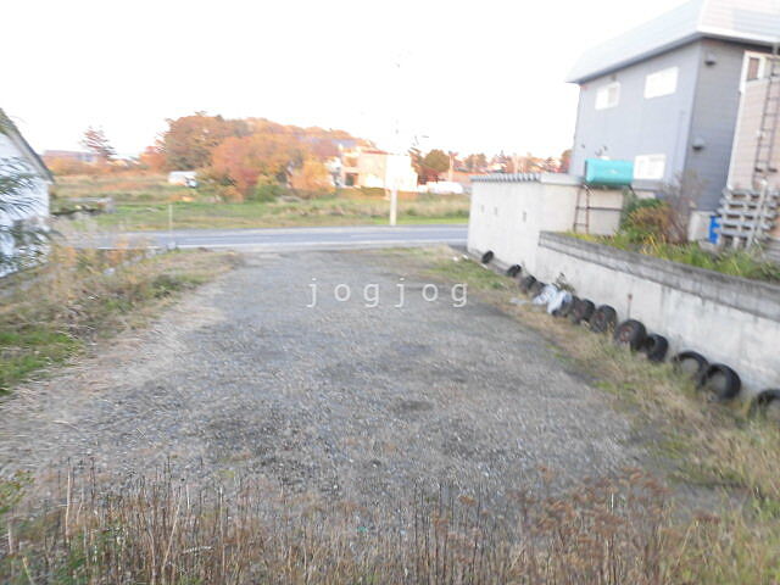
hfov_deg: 71.6
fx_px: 541
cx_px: 390
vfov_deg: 56.8
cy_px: 292
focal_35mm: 24
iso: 160
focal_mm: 4.3
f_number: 3.1
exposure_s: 1/60
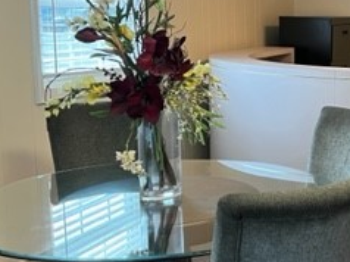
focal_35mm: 70
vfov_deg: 21.0
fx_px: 707
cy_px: 110
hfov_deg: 26.4
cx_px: 347
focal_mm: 5.1
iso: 80
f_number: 1.6
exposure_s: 1/60
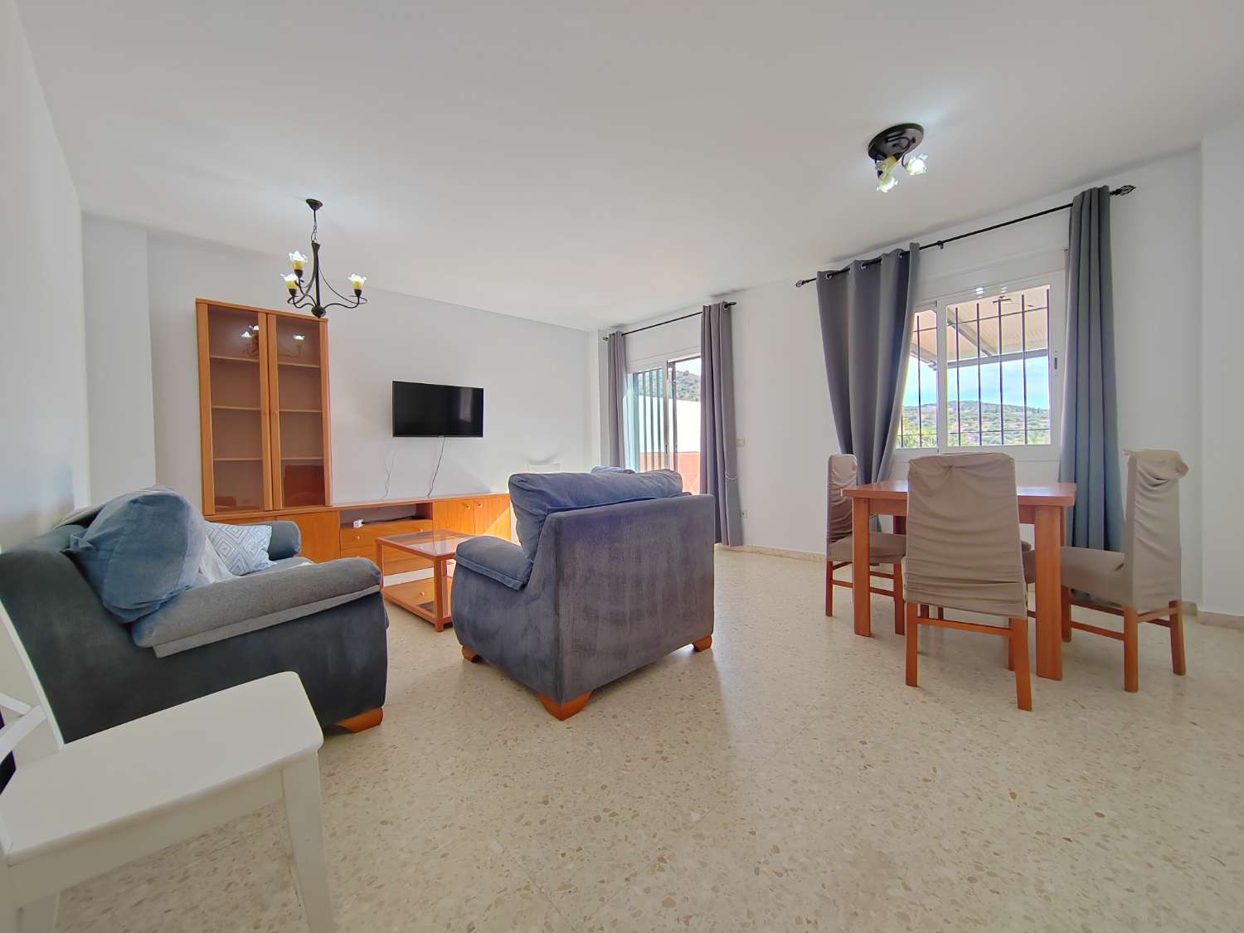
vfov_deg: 85.7
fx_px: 503
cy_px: 466
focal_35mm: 14
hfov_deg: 102.1
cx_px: 622
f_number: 2.2
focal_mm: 2.16
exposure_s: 1/100
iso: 160
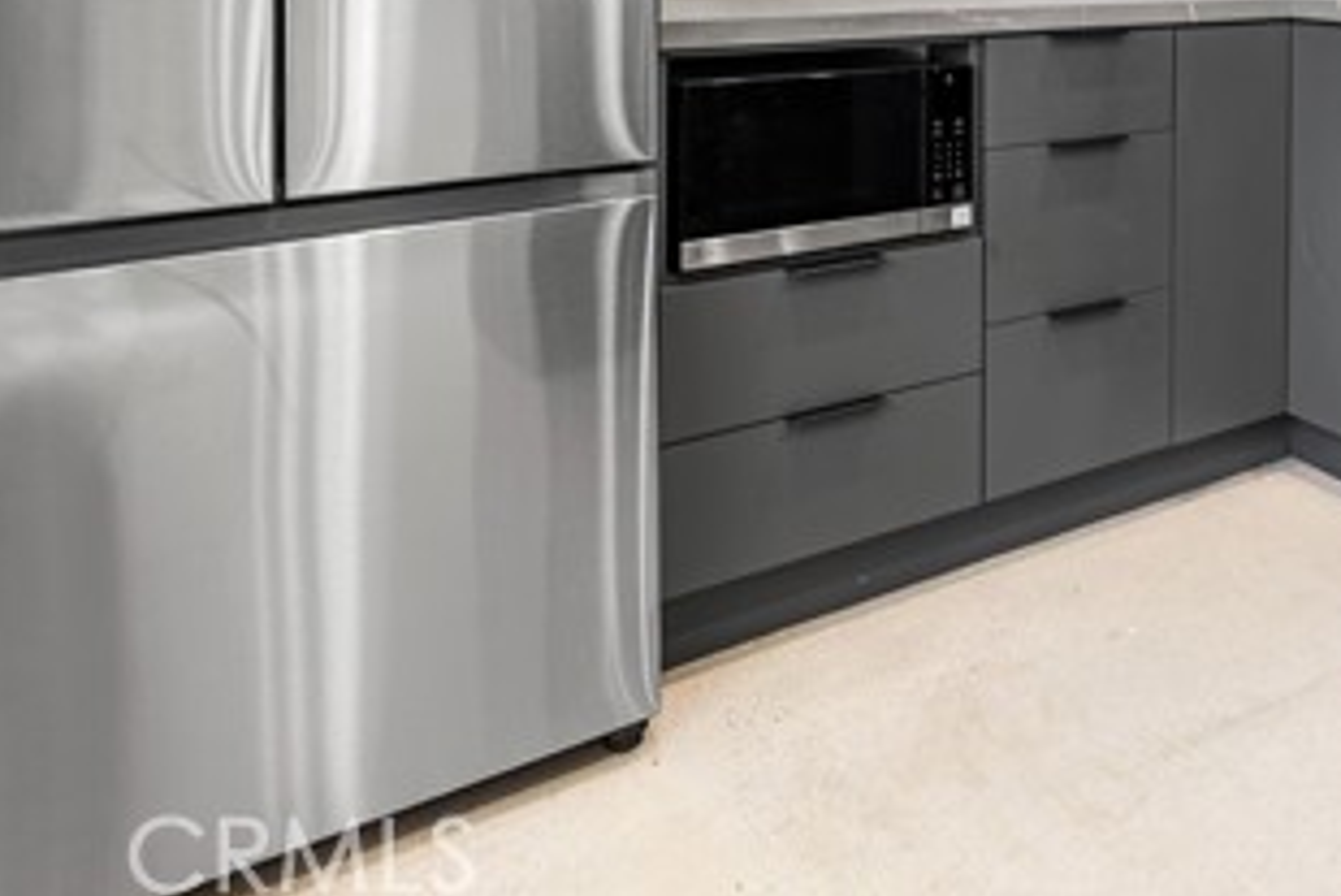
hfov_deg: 52.3
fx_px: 1230
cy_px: -6
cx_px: 1129
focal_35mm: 33
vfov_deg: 36.0
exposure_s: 2
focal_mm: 16
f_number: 8
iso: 100
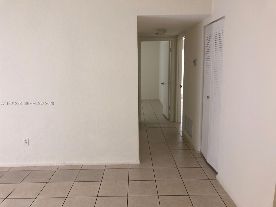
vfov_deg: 49.7
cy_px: 104
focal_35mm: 28
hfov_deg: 63.4
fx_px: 223
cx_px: 138
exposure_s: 1/19
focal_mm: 3.99
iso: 25
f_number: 1.8
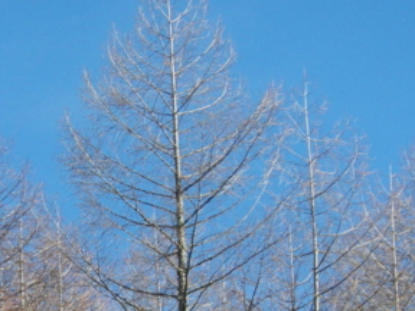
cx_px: 40
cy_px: 318
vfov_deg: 4.5
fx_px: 3968
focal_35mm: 331
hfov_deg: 6.0
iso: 64
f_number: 4.6
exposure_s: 1/200
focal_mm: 21.1
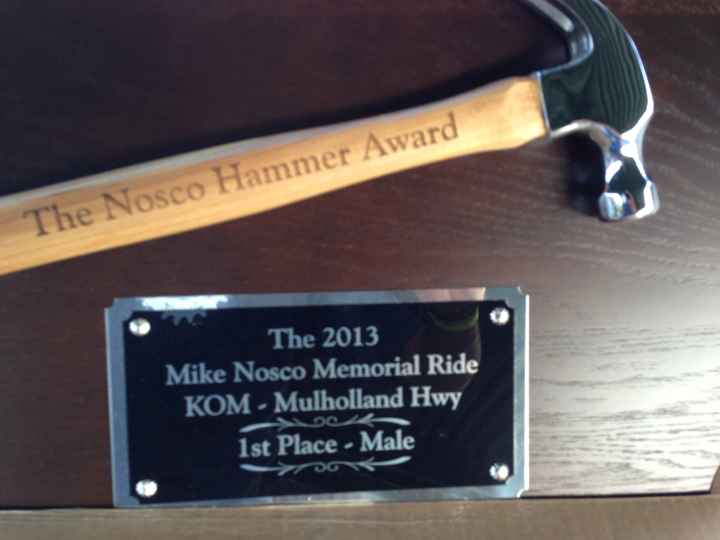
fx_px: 686
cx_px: 360
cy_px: 270
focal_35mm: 33
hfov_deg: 55.4
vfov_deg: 42.9
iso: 50
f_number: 2.4
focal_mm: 4.12
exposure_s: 1/40
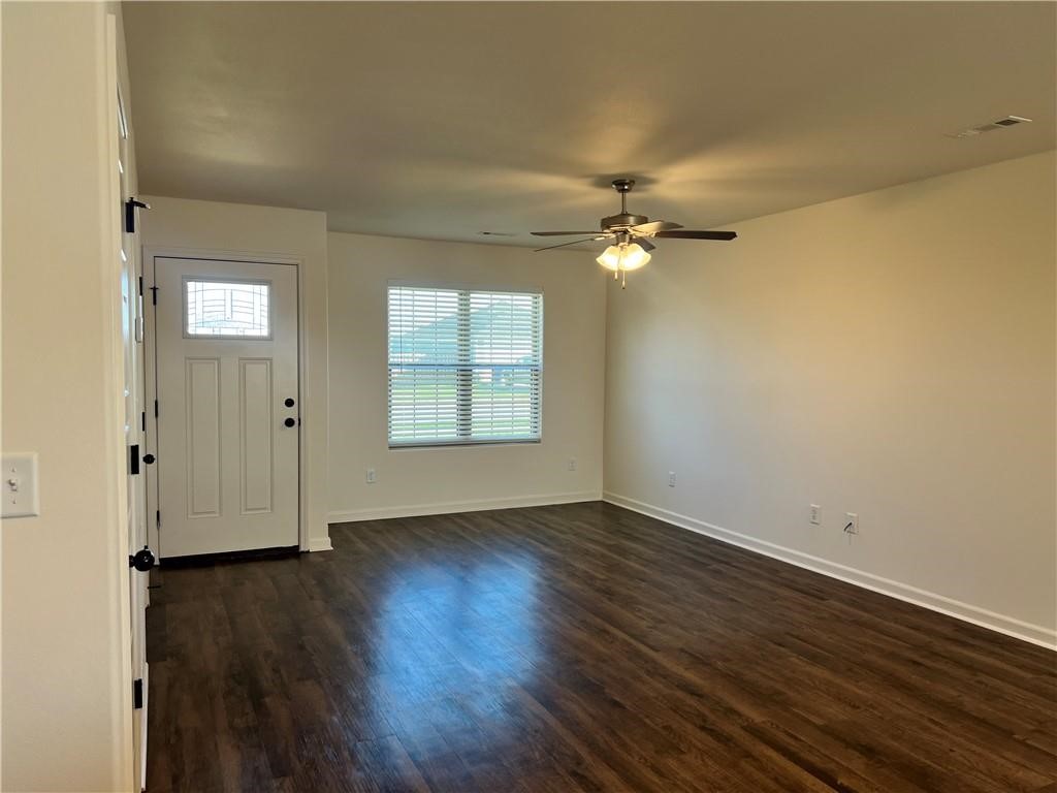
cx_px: 528
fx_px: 794
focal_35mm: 26
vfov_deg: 53.1
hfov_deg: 67.3
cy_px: 396
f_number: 1.5
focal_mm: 5.7
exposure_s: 1/143
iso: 32
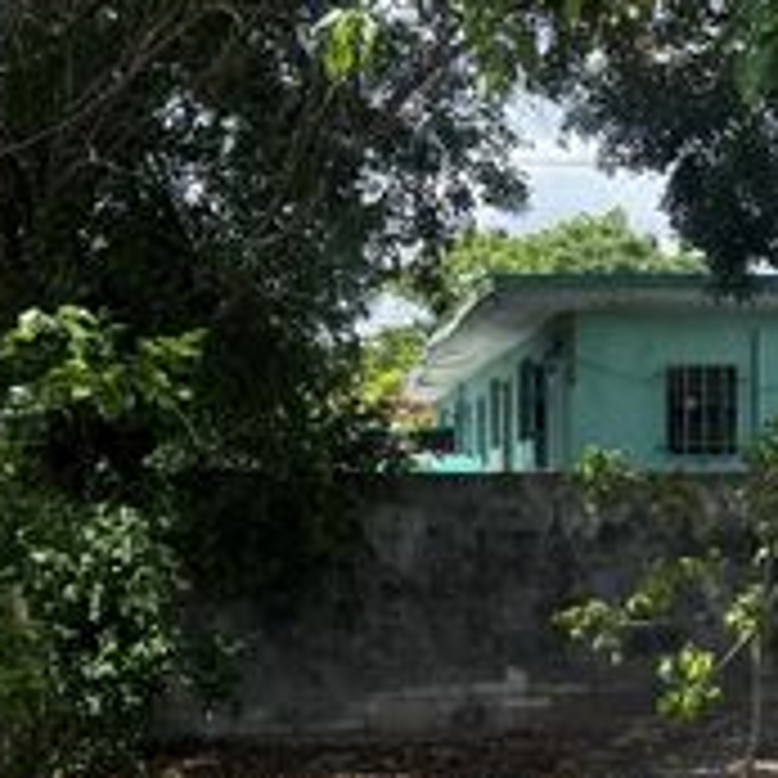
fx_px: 1856
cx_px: 693
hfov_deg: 23.1
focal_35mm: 73
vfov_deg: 23.5
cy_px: 551
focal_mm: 6.76
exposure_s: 1/1818
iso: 80
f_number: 1.78
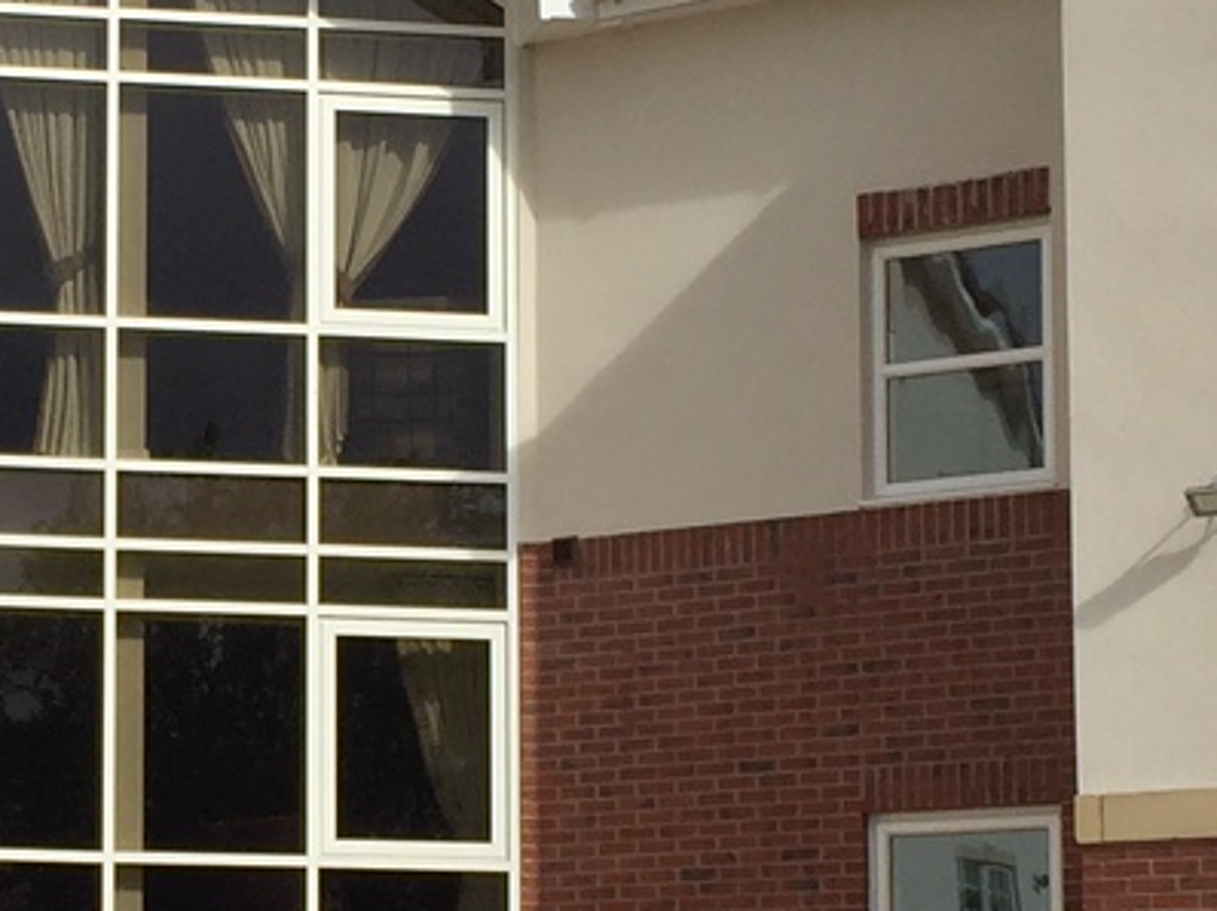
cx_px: 6
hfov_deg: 16.2
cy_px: 725
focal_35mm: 119
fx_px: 4181
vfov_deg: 12.4
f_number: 2.2
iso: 32
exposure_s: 1/2326
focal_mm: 4.15
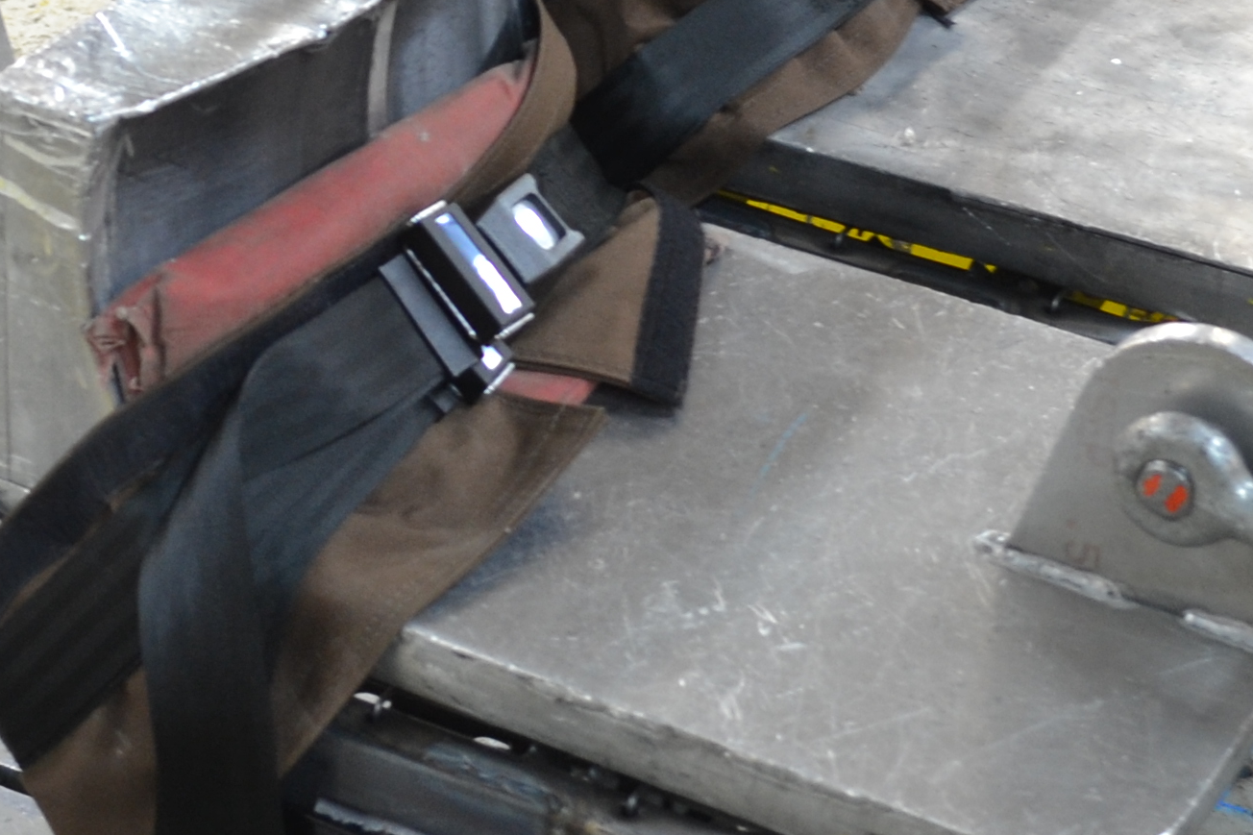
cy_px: -119
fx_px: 3689
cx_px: 489
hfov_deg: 19.3
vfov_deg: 12.7
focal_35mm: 106
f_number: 3.8
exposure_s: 1/15
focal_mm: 20
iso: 400
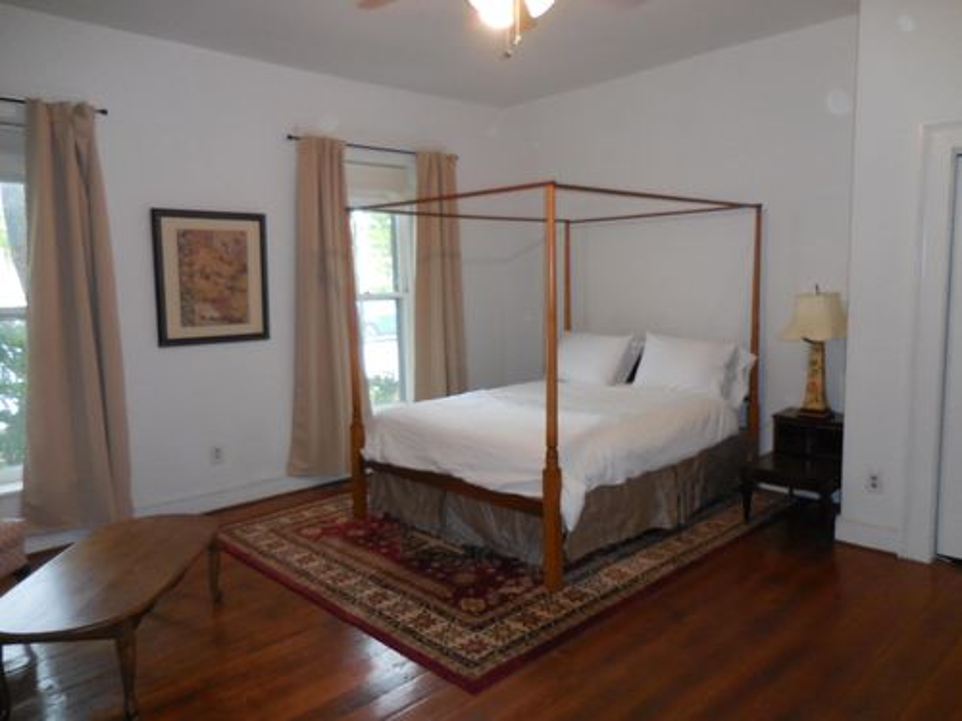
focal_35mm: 25
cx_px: 481
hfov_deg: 69.4
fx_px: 695
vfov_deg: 54.9
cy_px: 360
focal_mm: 4.5
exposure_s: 1/25
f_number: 3.3
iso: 320
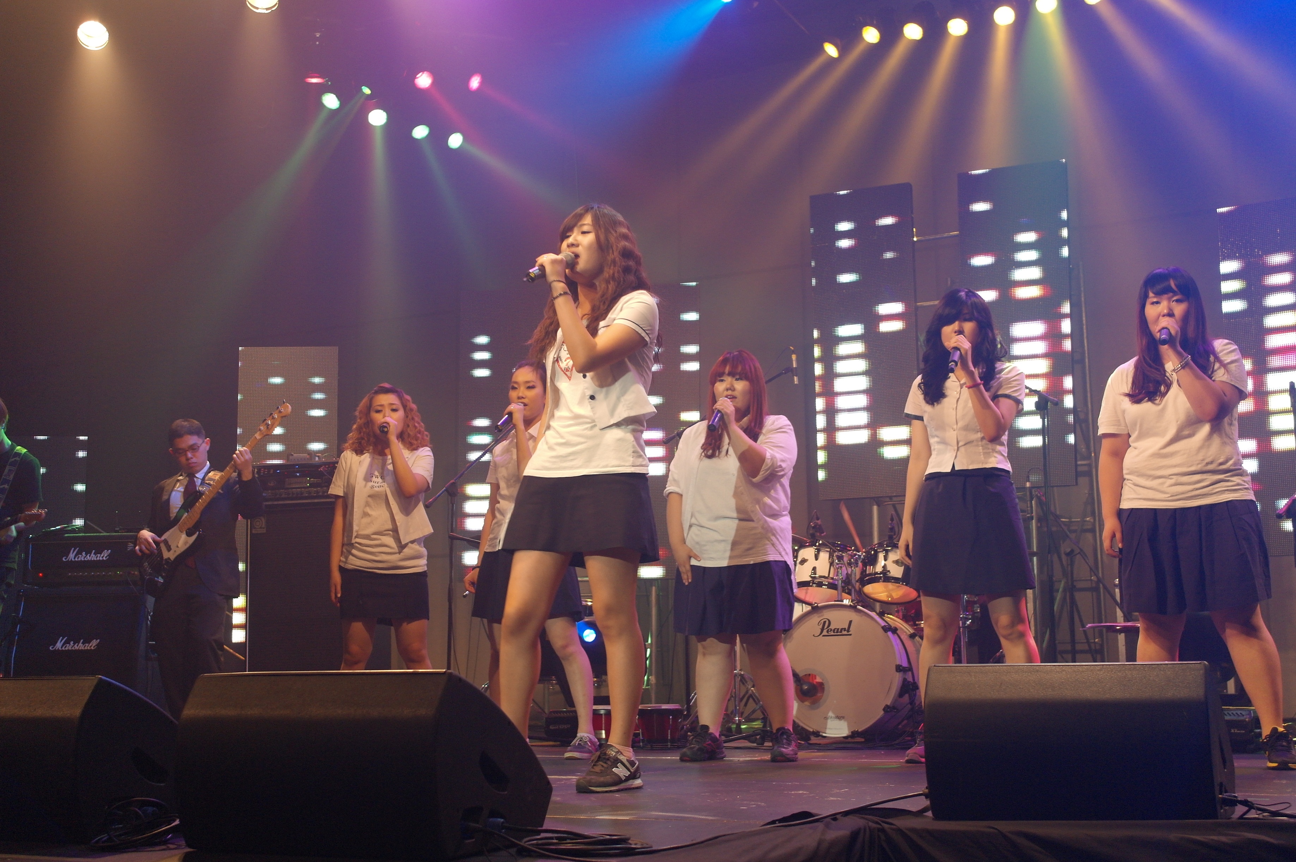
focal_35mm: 43
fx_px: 1547
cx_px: 648
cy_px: 431
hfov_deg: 45.5
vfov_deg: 31.2
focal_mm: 28
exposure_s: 1/50
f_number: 4
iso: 320
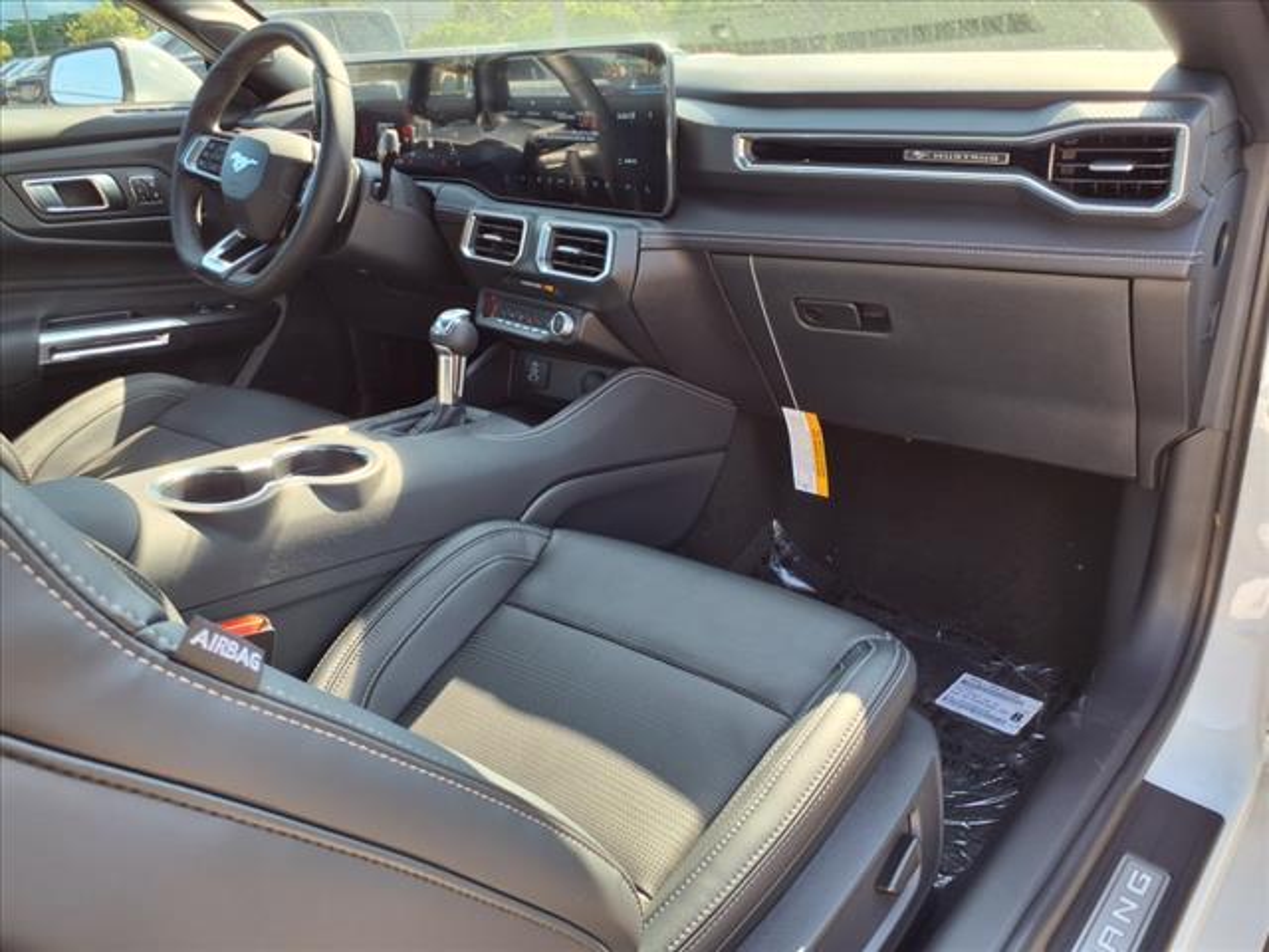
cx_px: 634
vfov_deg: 51.4
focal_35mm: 27
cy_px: 476
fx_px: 990
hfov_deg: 65.3
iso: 40
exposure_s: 1/123
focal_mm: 3.58
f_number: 1.9
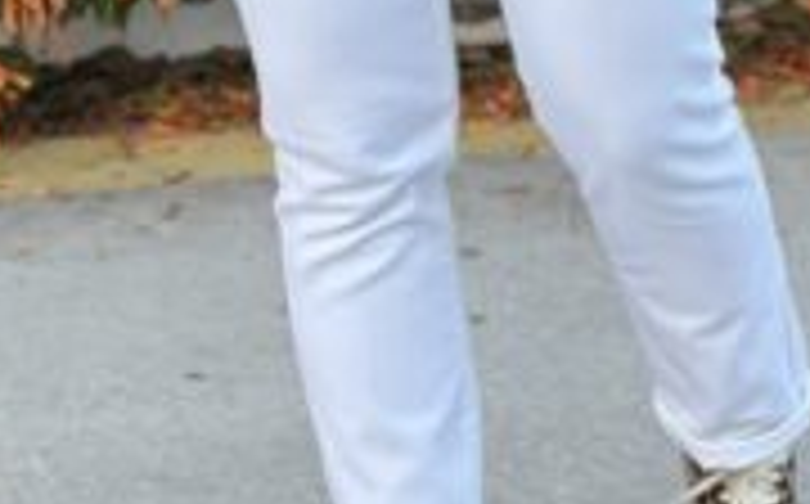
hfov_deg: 12.3
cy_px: -405
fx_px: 3748
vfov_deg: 7.5
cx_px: 526
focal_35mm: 170
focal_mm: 6.76
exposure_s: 1/121
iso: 64
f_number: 1.78
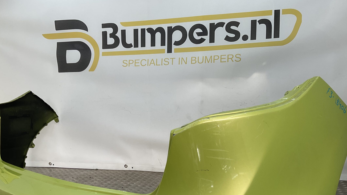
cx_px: 173
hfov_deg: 52.8
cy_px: 147
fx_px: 350
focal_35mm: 38
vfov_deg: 30.6
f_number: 1.8
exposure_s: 1/254
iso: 16
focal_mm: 3
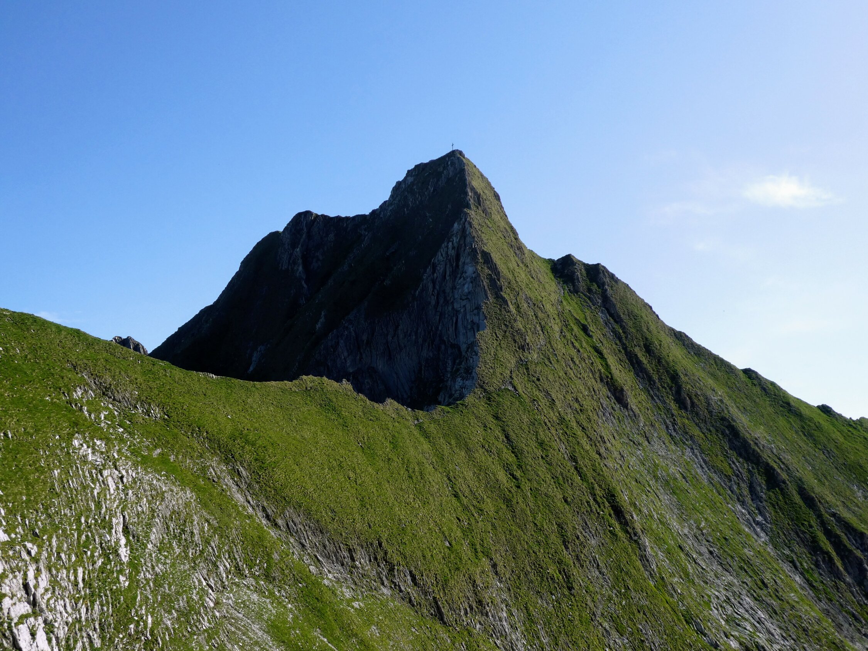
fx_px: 1103
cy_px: 326
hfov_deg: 42.9
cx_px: 434
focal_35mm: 44
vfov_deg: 32.9
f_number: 3.9
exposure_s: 1/640
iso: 80
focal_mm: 7.8
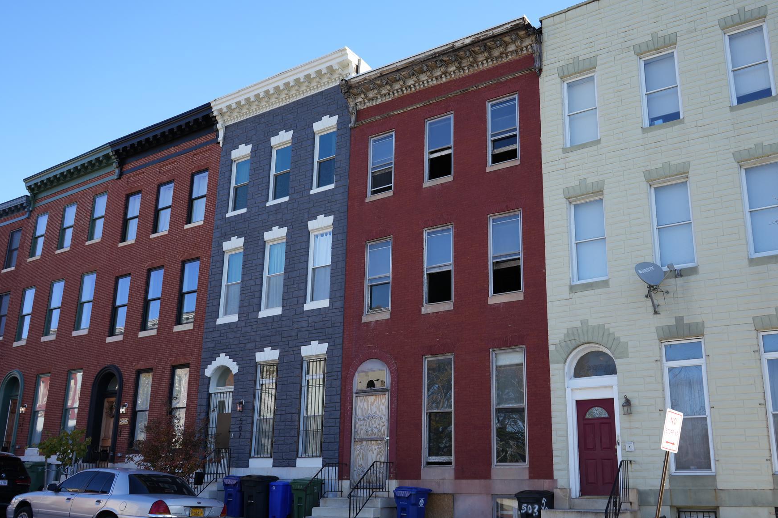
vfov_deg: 39.9
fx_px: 713
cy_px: 291
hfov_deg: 57.1
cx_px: 436
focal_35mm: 33
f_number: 5.6
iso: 100
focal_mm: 28
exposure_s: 1/200
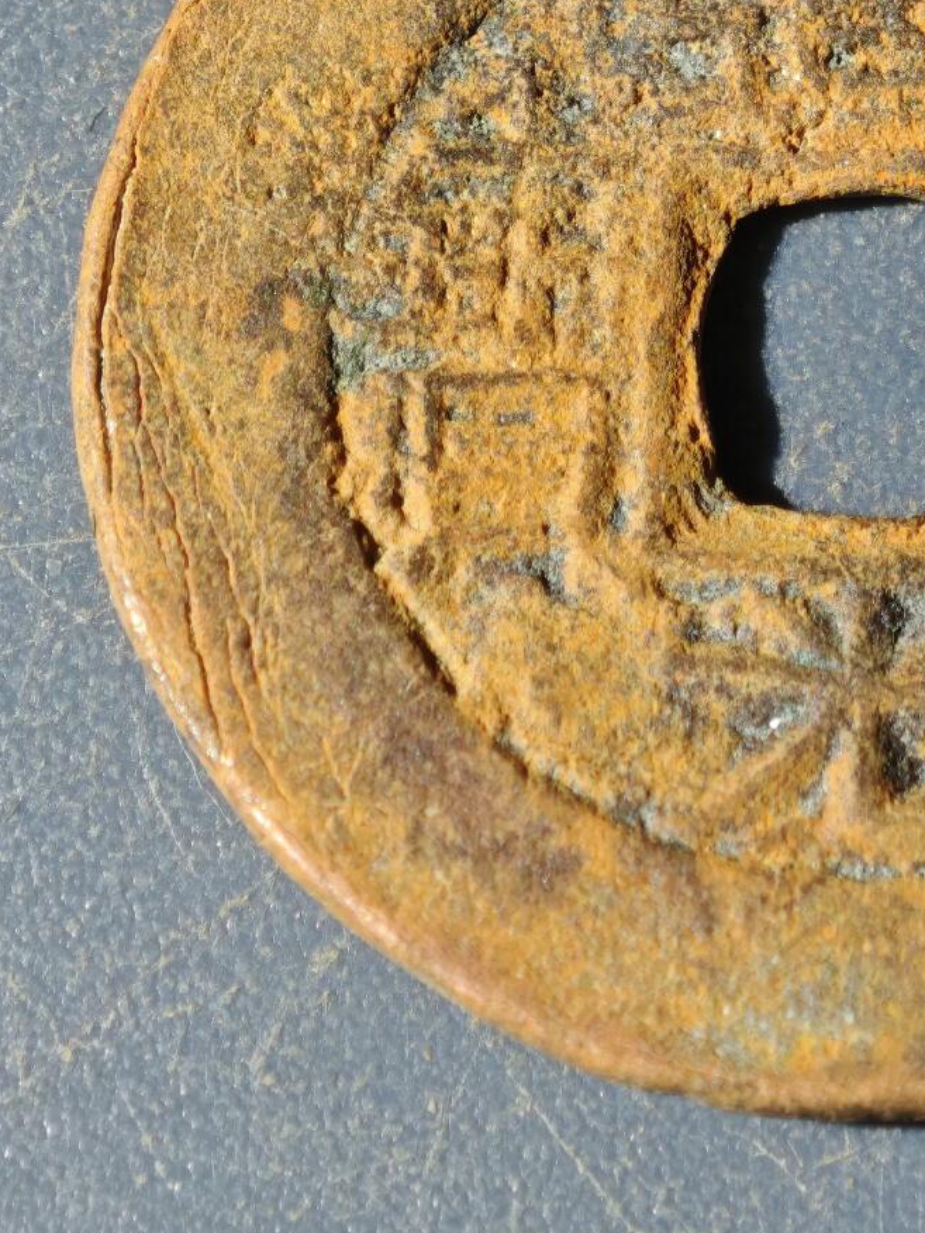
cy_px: 258
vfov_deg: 8.7
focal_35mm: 226
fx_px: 8052
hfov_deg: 6.6
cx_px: 807
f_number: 2
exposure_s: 1/100
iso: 250
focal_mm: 9
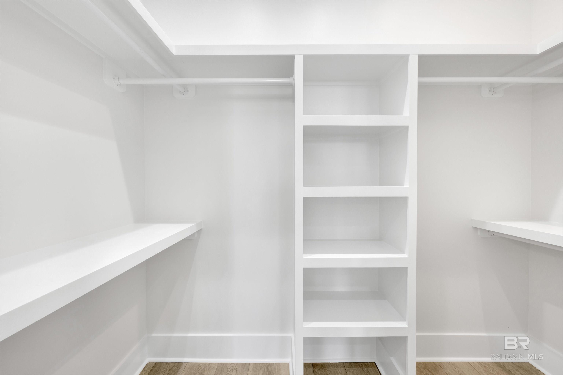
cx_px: 282
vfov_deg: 81.2
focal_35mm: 14
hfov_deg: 104.3
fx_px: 219
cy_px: 188
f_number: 11
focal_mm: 14
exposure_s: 1/10
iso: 500
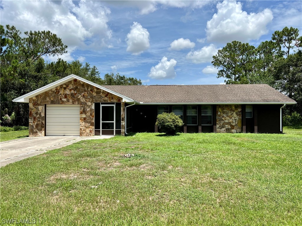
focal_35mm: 26
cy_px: 113
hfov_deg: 67.3
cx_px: 151
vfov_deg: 53.1
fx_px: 227
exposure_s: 1/5076
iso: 50
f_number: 1.5
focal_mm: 5.7
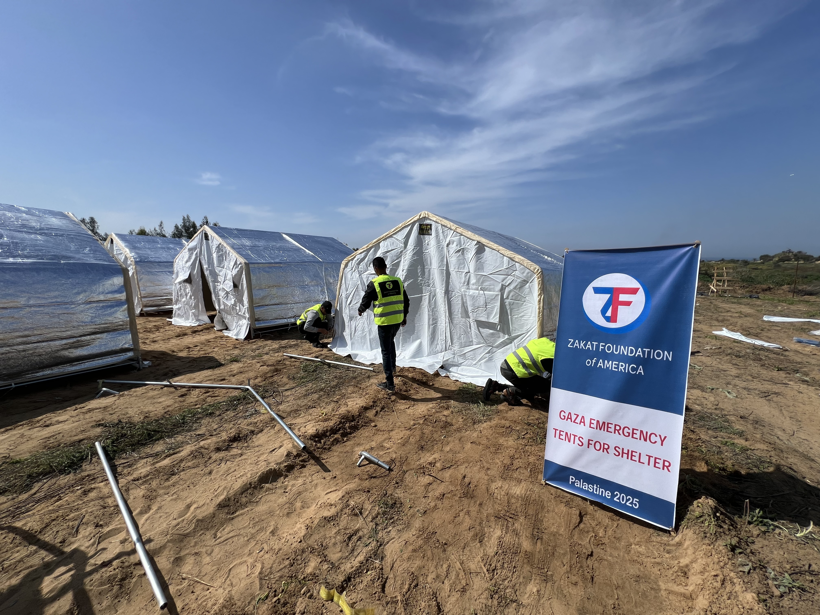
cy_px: 308
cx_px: 410
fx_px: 308
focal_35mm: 13
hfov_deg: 106.2
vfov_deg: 89.9
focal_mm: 1.57
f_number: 1.8
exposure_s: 1/3534
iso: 32
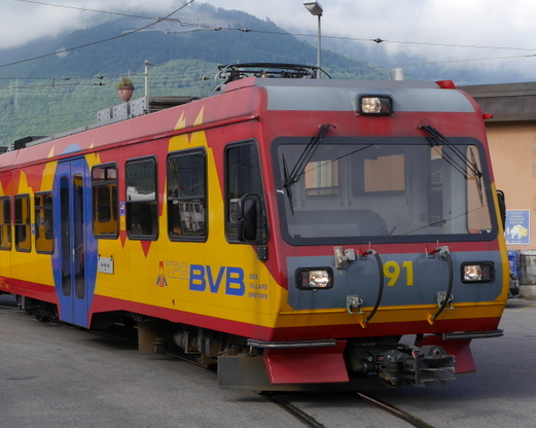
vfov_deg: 20.4
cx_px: 91
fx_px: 1189
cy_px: 233
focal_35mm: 75
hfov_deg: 24.9
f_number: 7.1
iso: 160
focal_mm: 20
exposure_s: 1/250
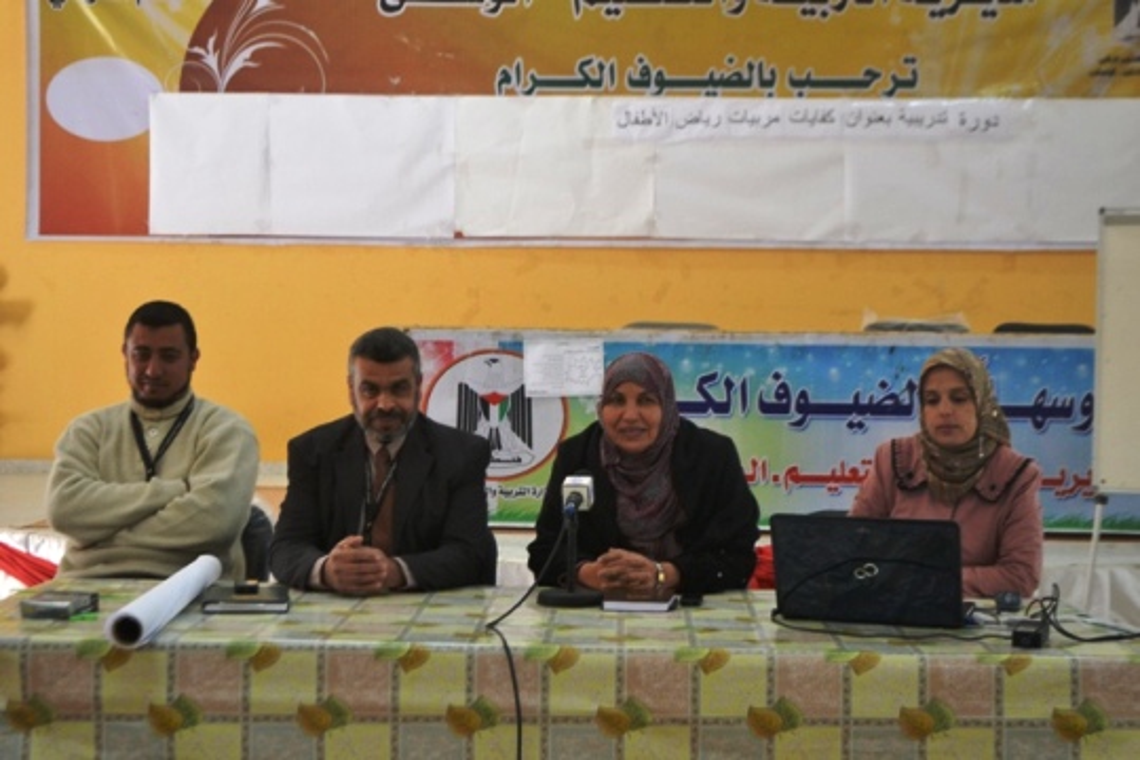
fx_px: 1900
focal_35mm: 60
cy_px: 380
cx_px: 570
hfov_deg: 33.4
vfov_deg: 22.6
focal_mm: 40
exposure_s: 1/60
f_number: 5.3
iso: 1250
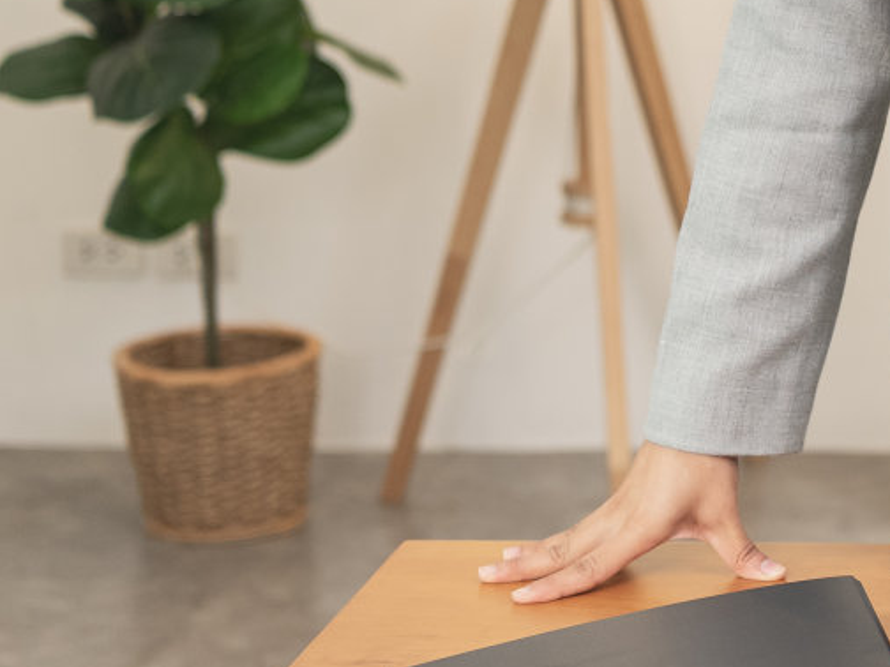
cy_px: -216
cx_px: 1185
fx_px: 2982
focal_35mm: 116
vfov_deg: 12.4
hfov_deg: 16.0
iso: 500
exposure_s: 1/125
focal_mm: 38
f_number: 2.8
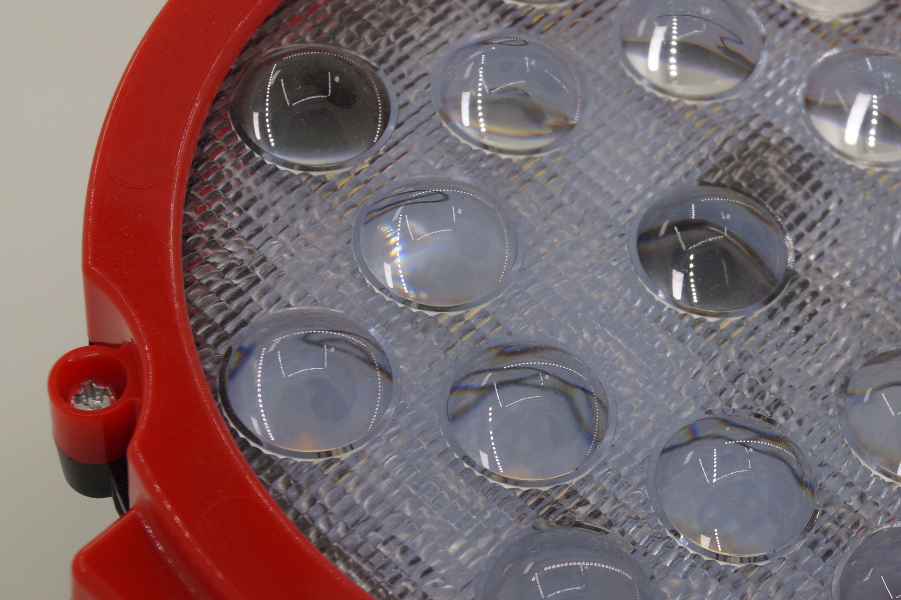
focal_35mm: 87
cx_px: 767
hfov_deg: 22.9
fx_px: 2176
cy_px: 384
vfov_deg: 15.7
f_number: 6.3
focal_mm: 28
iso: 100
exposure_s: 1/320
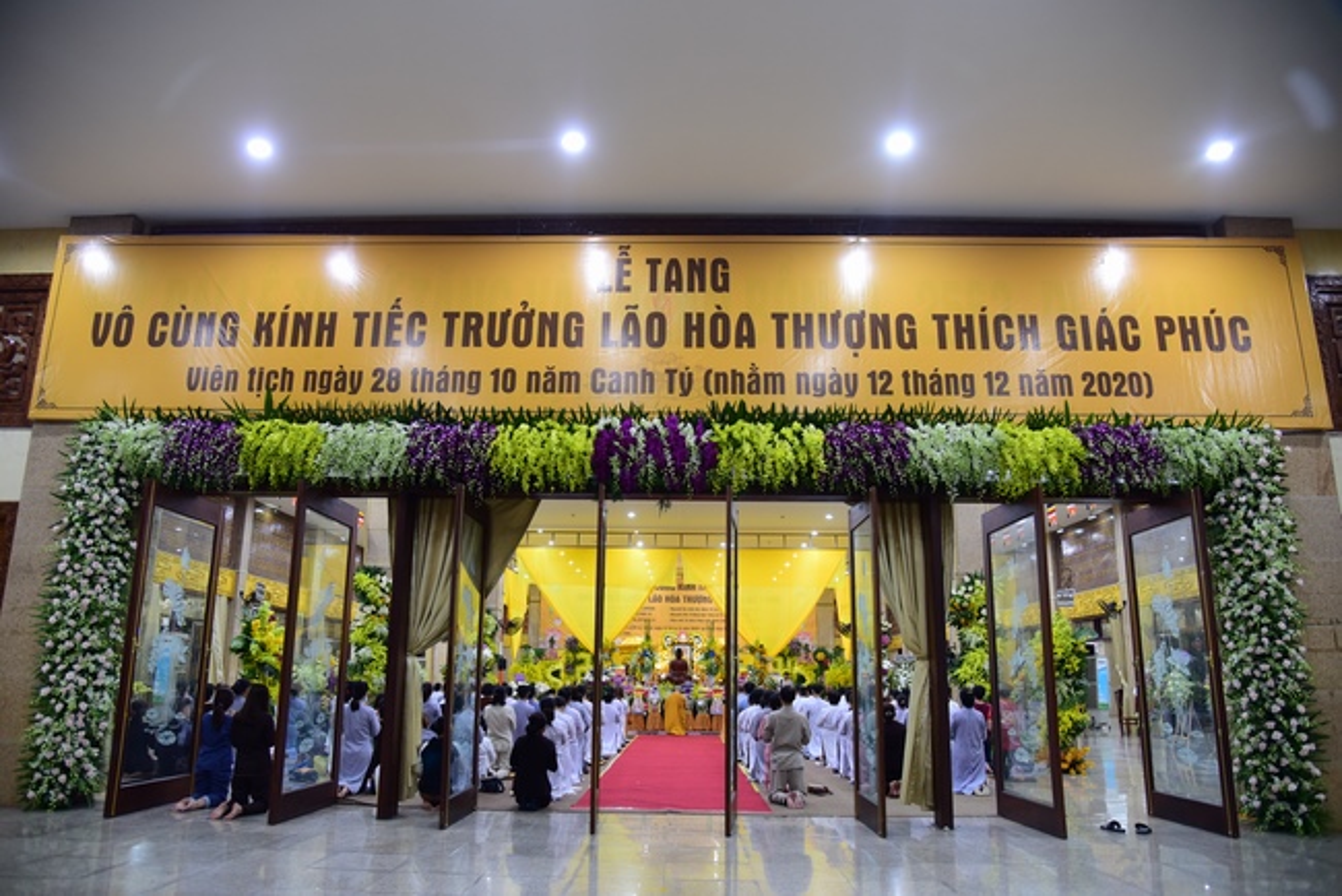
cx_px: 671
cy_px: 448
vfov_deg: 53.2
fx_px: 895
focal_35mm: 24
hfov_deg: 73.7
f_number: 4
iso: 1000
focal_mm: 24
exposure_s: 1/25
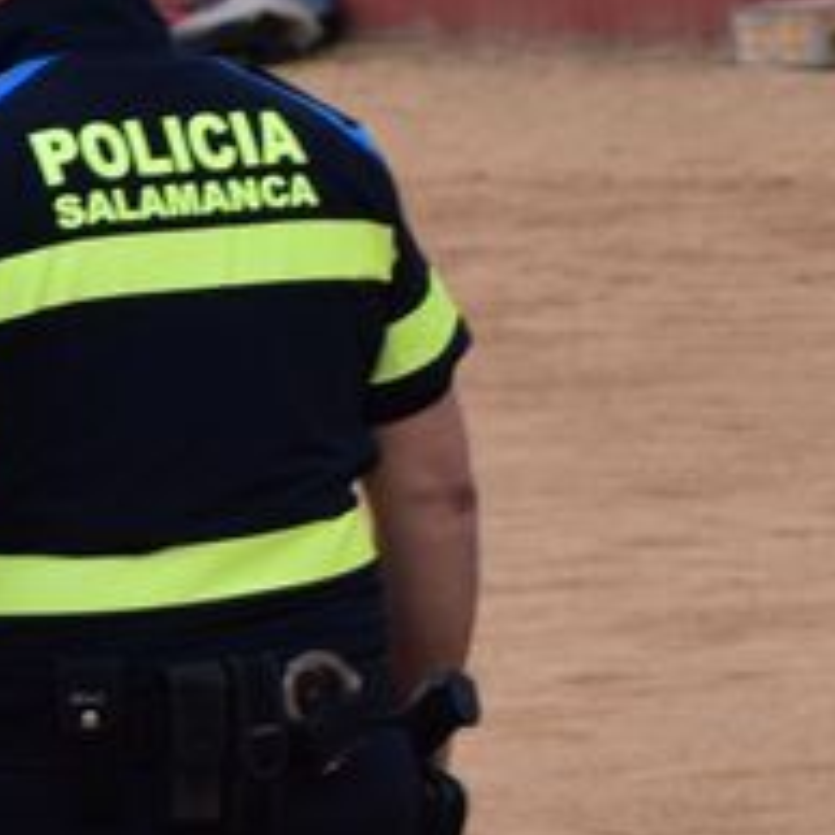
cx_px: 1024
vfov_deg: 2.3
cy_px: 975
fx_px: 20823
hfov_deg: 2.3
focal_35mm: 763
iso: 400
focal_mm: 122
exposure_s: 1/200
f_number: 10
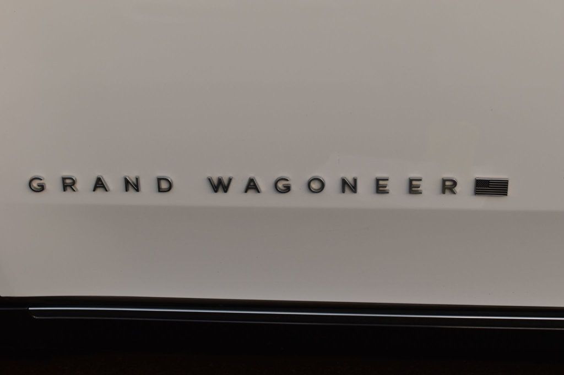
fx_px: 940
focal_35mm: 60
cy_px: 188
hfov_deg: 33.4
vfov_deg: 22.6
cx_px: 282
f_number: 8
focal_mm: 40
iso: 400
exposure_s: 1/80
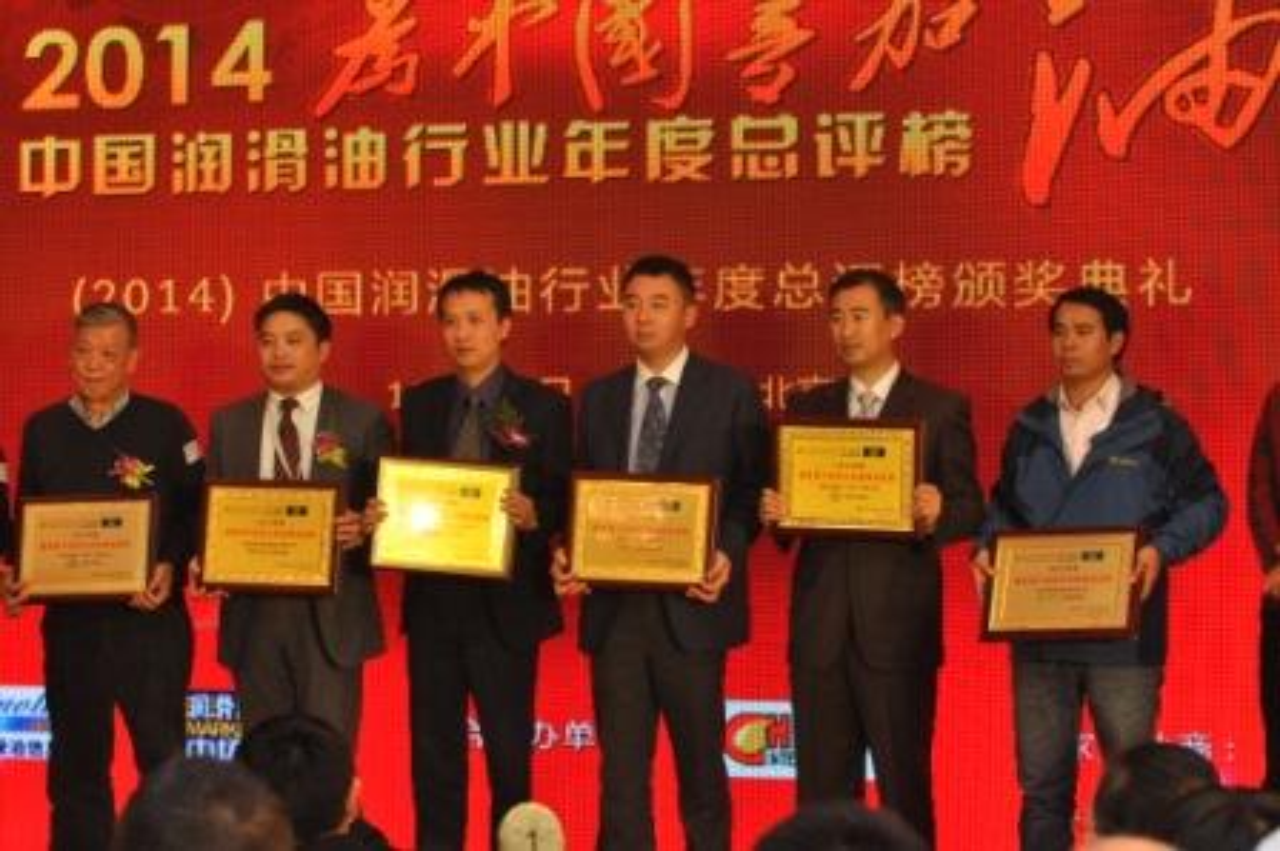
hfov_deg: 19.5
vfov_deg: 13.0
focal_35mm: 105
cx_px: 640
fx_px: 3730
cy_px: 426
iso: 640
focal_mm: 70
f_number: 7.1
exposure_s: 1/60
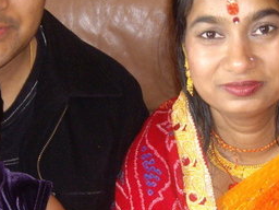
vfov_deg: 15.6
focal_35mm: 95
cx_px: 89
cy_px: 108
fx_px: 766
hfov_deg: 20.6
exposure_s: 1/15
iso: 200
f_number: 2.7
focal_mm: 6.2
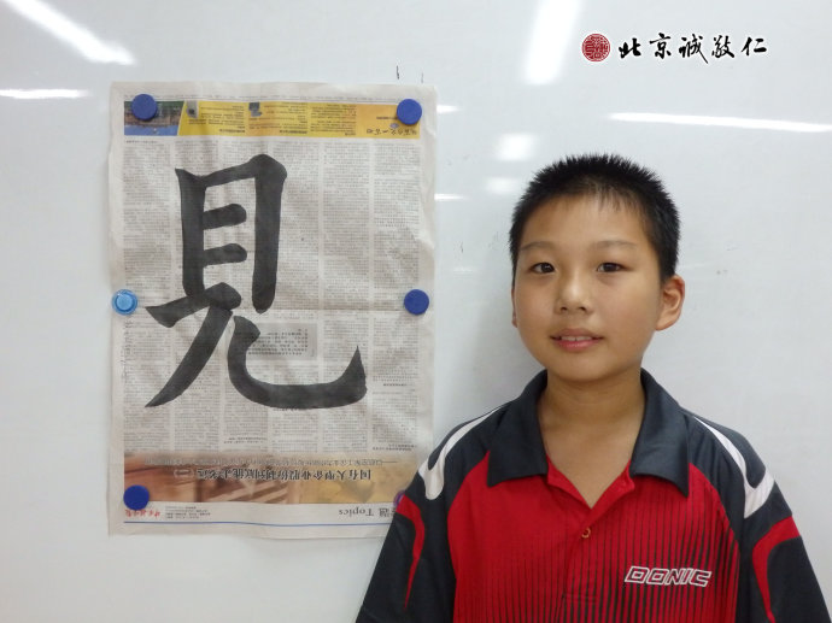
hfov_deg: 50.2
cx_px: 416
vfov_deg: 38.6
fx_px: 889
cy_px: 312
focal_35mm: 37
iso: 800
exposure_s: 1/60
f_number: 3.6
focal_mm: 6.6
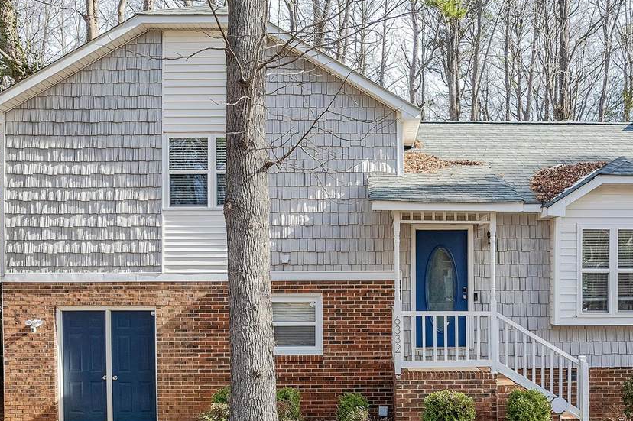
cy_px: 279
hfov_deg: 55.4
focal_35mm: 34
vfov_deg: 38.4
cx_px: 382
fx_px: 597
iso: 160
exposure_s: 1/2000
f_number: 2.8
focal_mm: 8.38
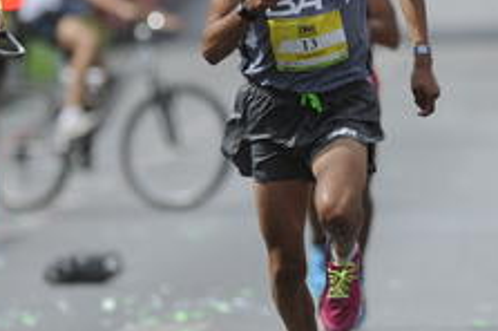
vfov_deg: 1.4
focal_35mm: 1010
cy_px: 96
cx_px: 424
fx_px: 13951
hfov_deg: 2.0
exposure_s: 1/2500
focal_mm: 300
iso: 400
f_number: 4.5
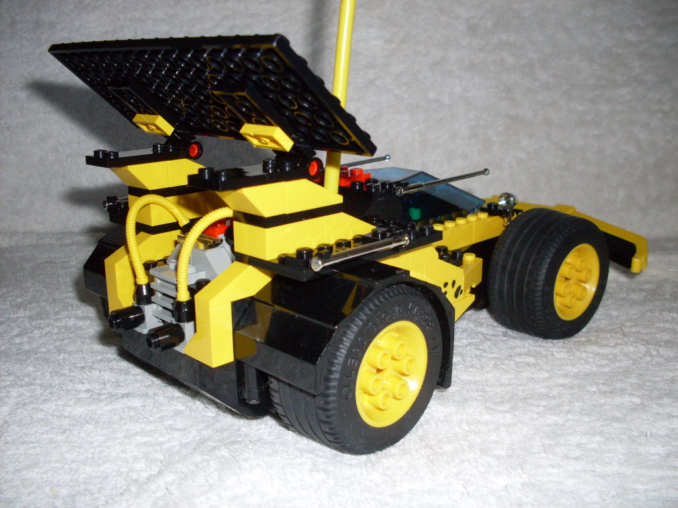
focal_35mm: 38
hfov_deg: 49.0
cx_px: 339
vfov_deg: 37.7
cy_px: 254
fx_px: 744
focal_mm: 6.3
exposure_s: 1/45
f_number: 2.8
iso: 100
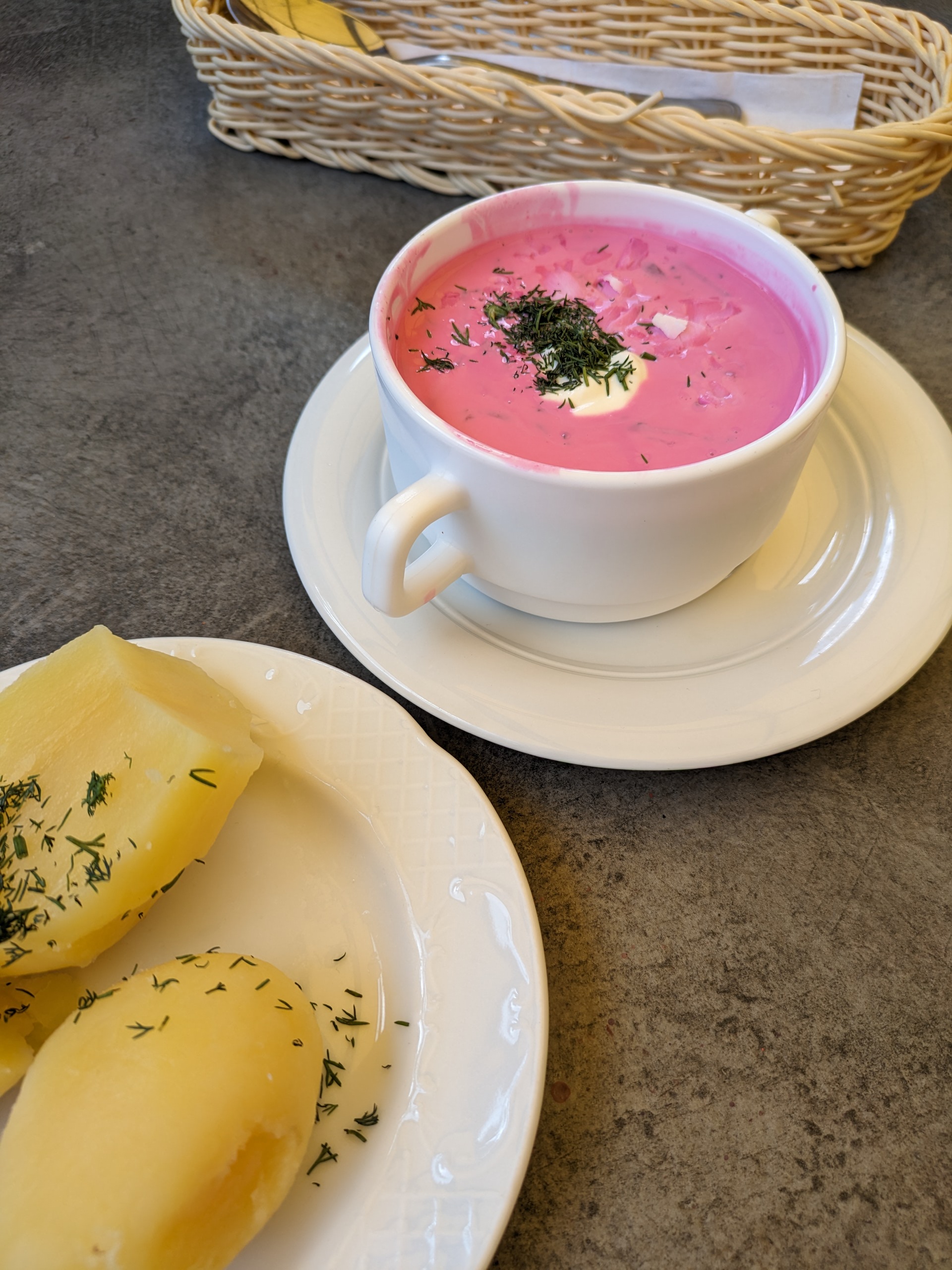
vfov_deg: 69.4
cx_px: 476
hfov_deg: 54.9
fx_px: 917
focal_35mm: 25
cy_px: 635
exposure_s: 1/519
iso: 51
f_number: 1.89
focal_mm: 5.43
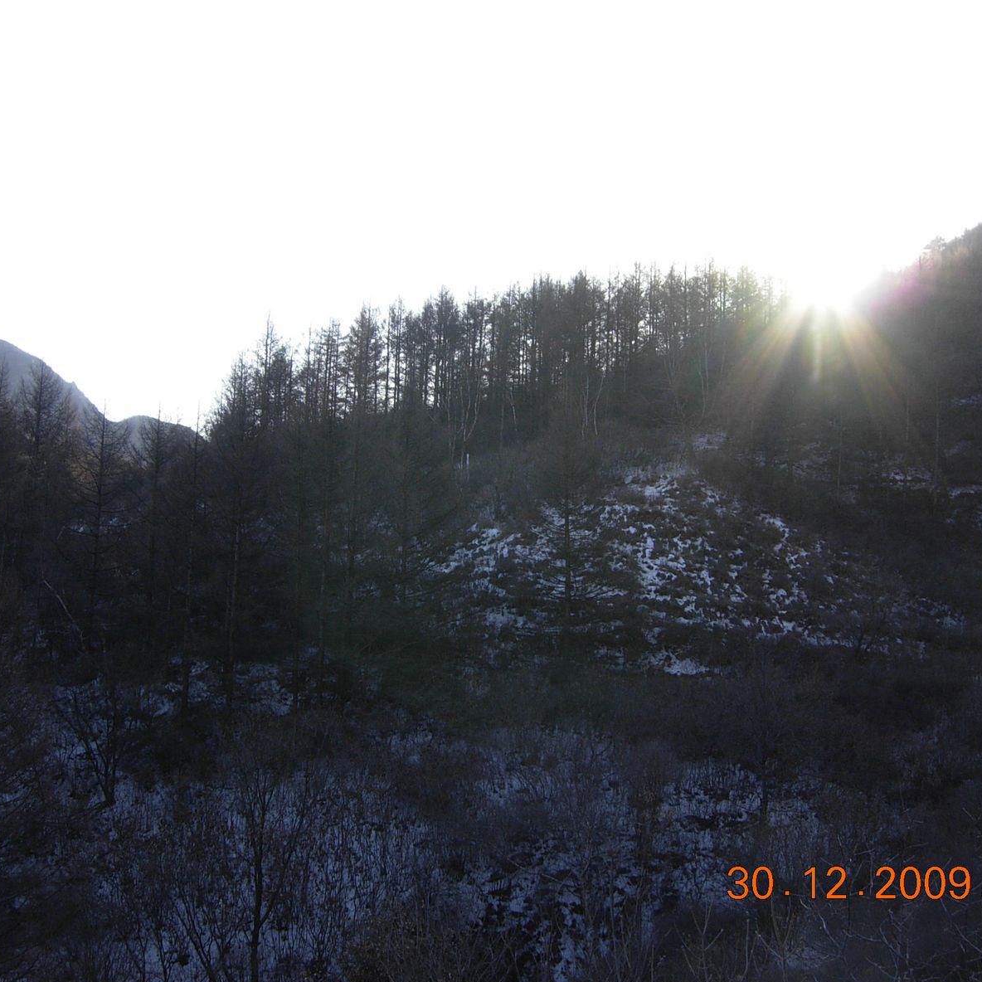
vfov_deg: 39.2
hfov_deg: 39.2
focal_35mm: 43
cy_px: 490
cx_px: 509
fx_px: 1380
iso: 50
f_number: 4.3
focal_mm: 7.5
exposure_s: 1/166
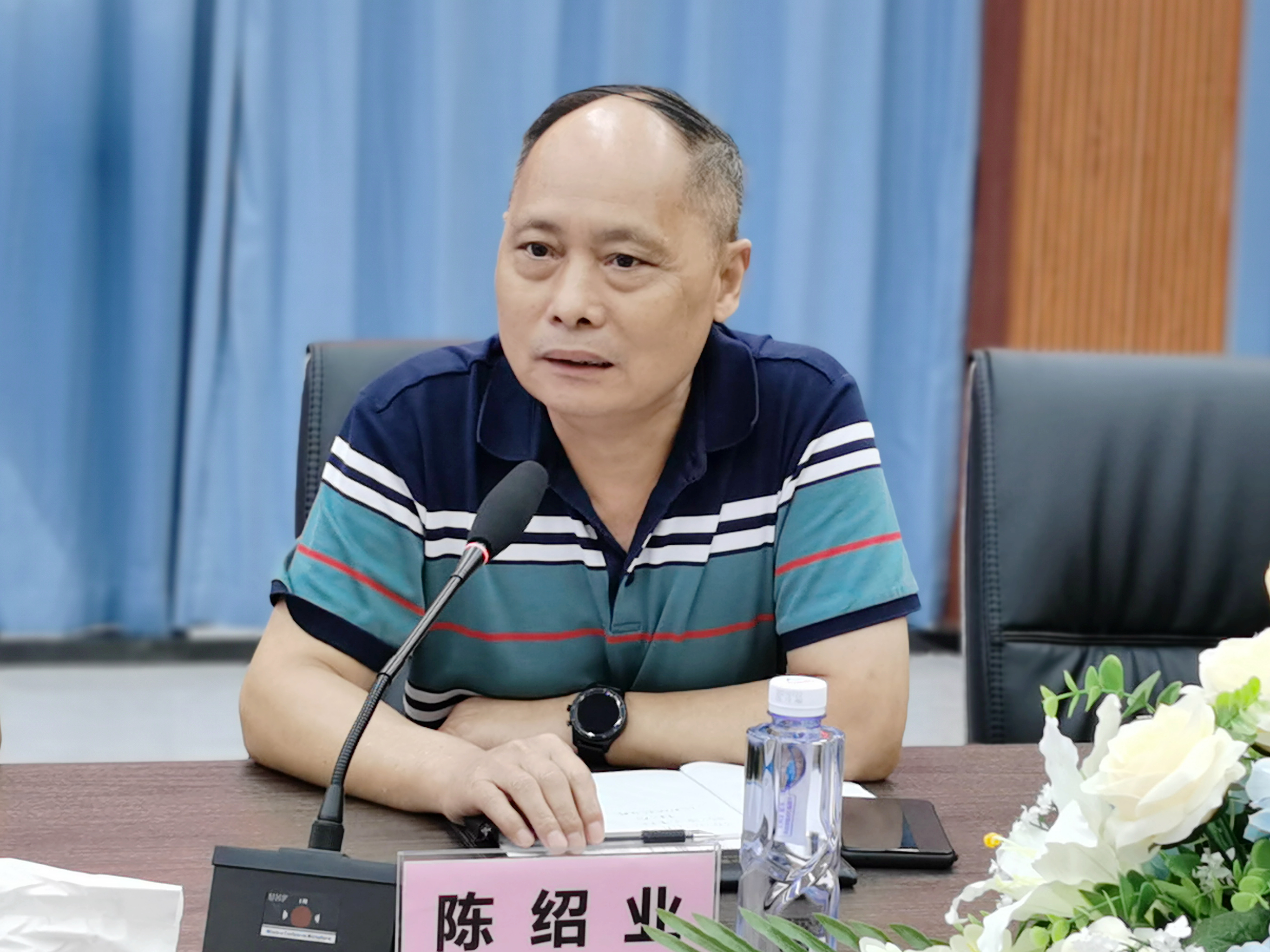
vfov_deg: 24.0
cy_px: 476
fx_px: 2238
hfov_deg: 31.7
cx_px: 635
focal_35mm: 61
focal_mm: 5.56
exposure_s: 1/100
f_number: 1.6
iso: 80
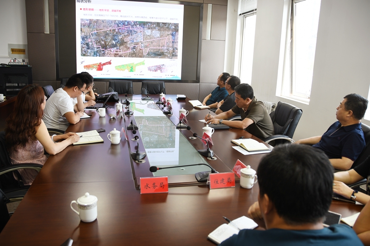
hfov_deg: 67.4
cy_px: 123
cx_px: 185
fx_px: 277
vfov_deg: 47.9
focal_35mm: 27
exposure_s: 1/30
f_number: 3.5
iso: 160
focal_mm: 18
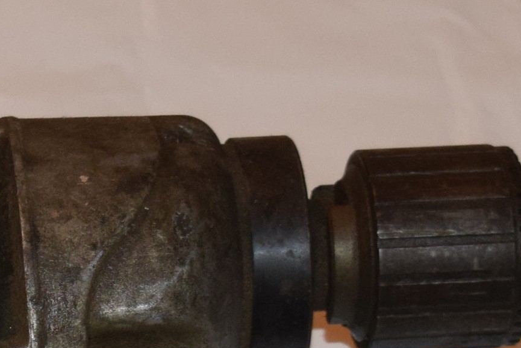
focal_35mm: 234
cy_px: 515
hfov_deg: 8.7
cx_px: -67
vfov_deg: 5.8
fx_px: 3387
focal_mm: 30
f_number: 4.2
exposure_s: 1/80
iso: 800
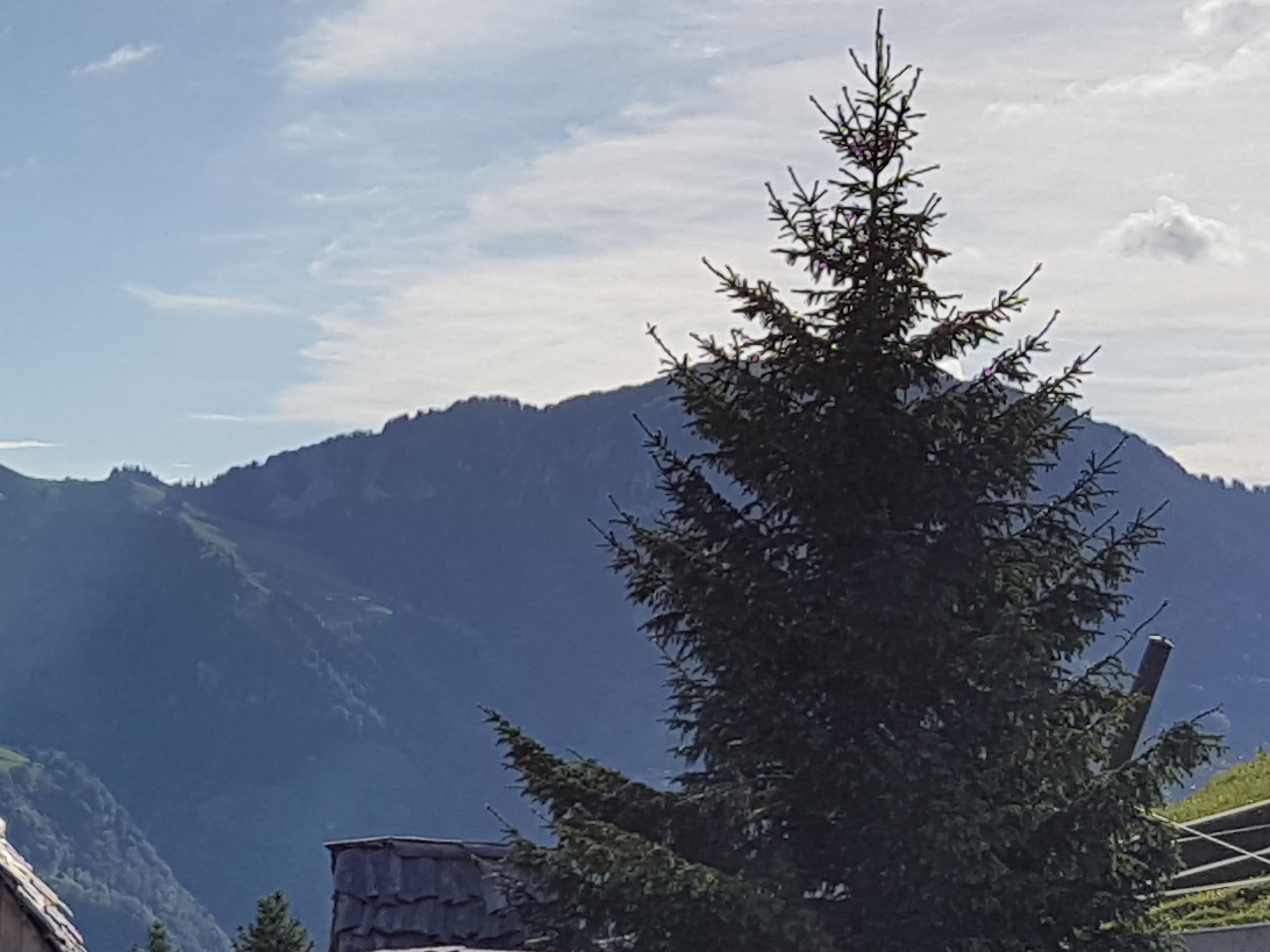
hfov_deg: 18.5
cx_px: -528
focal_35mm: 96
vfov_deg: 15.3
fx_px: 3522
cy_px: 750
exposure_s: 1/6672
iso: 40
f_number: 1.7
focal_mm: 4.2
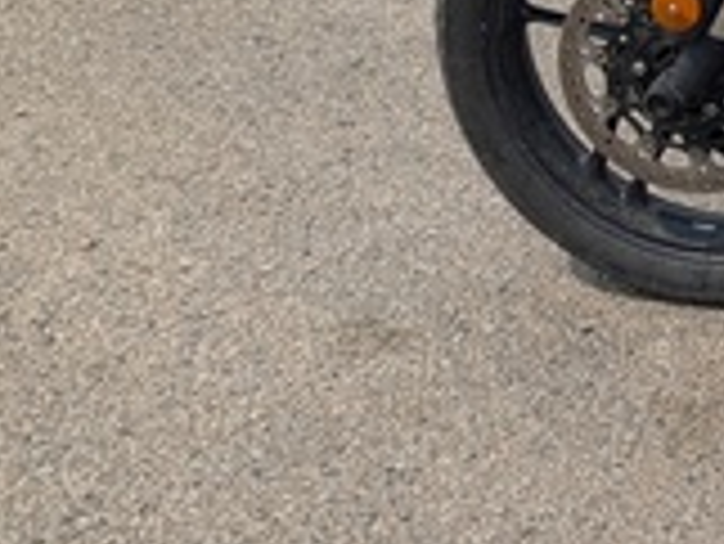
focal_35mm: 119
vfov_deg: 11.1
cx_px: 1403
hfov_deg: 14.1
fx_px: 2491
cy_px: -607
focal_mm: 6.9
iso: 22
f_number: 1.68
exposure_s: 1/923
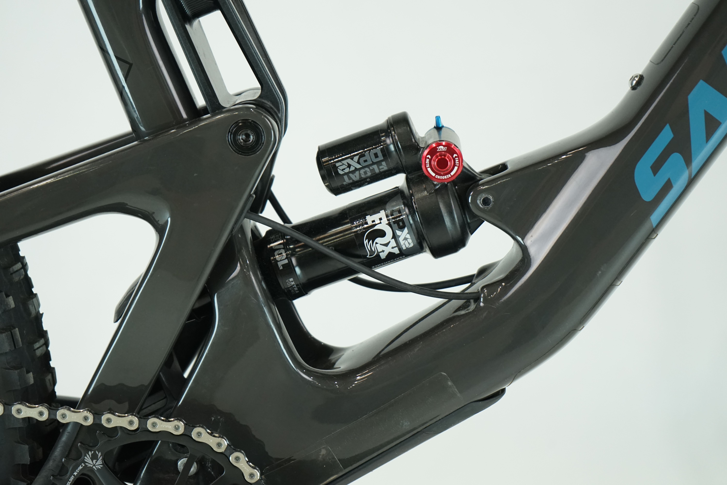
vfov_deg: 19.5
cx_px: 364
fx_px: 1414
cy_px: 242
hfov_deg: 28.8
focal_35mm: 70
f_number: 5.6
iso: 1600
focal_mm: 70
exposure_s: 1/200
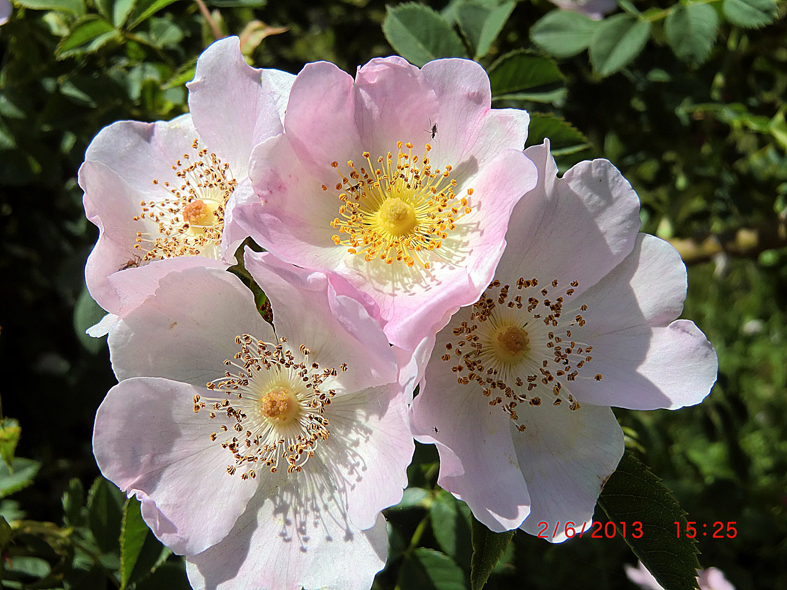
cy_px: 295
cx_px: 394
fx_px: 909
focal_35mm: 40
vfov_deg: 36.0
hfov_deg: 46.8
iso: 64
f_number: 3.8
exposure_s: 1/1000
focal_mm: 7.1
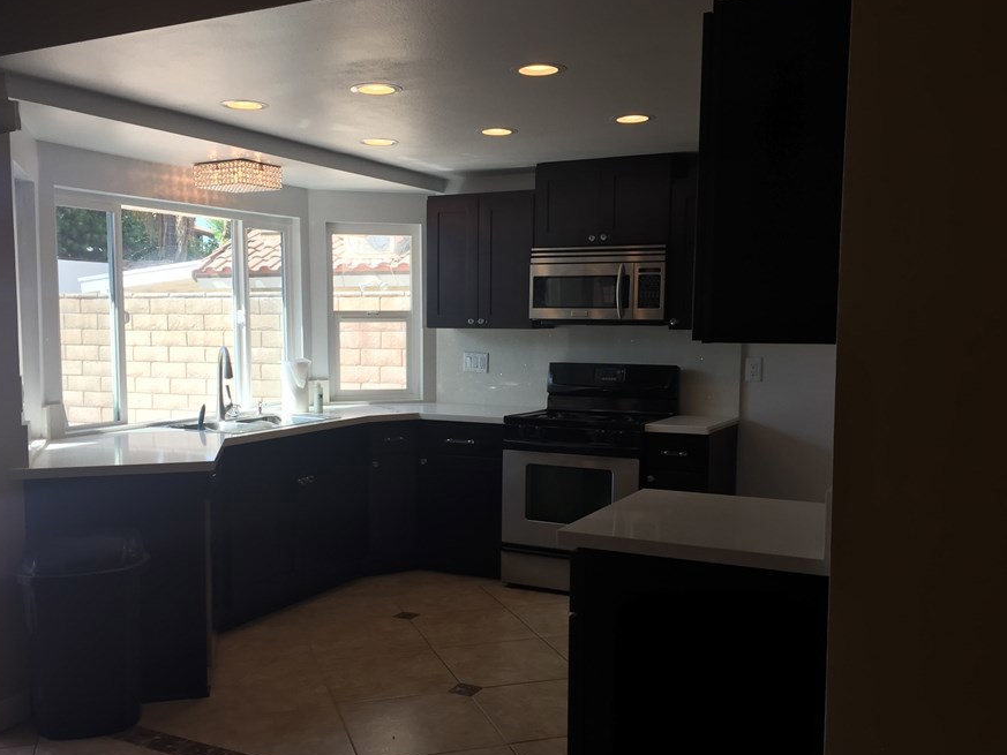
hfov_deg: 53.9
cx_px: 465
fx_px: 989
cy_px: 410
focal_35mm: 34
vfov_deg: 41.8
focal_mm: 4.15
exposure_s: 1/120
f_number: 2.2
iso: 32
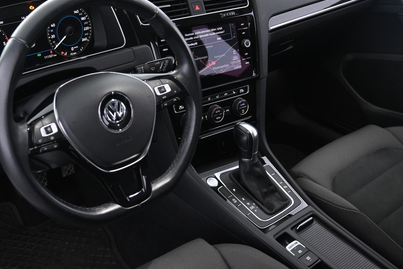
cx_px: 136
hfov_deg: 44.5
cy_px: 129
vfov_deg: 30.9
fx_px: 485
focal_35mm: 43
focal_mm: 19.5
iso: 1800
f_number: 3.8
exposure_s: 1/30
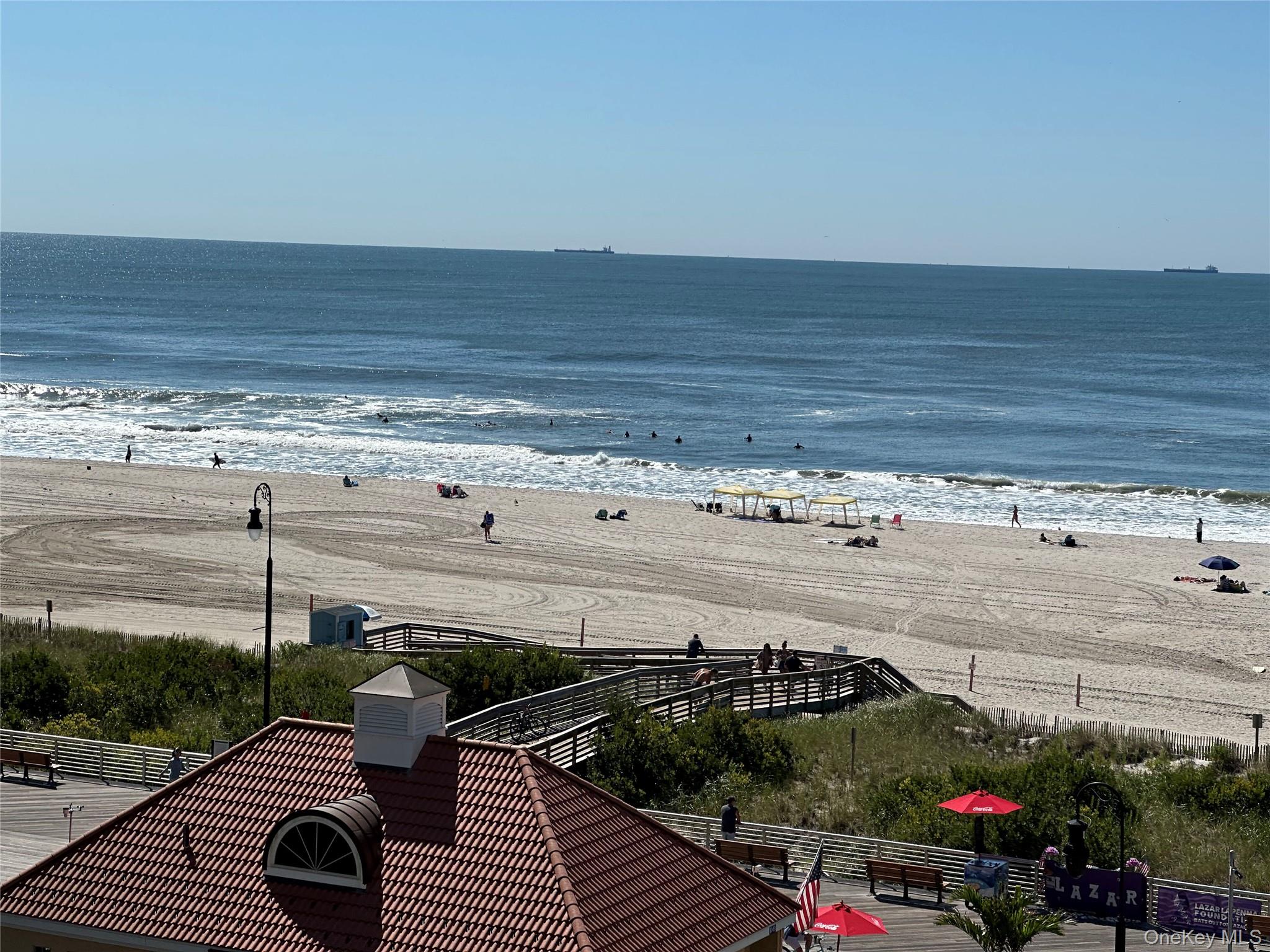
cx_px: 635
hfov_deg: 25.3
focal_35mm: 77
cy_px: 476
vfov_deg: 19.1
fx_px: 2825
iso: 32
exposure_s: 1/1698
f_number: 2.8
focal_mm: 9
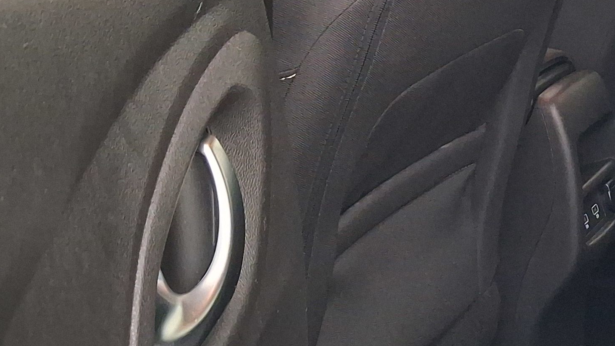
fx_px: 1337
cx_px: 794
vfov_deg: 14.6
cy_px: 67
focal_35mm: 82
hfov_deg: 23.1
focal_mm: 4
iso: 640
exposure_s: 1/25
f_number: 1.8
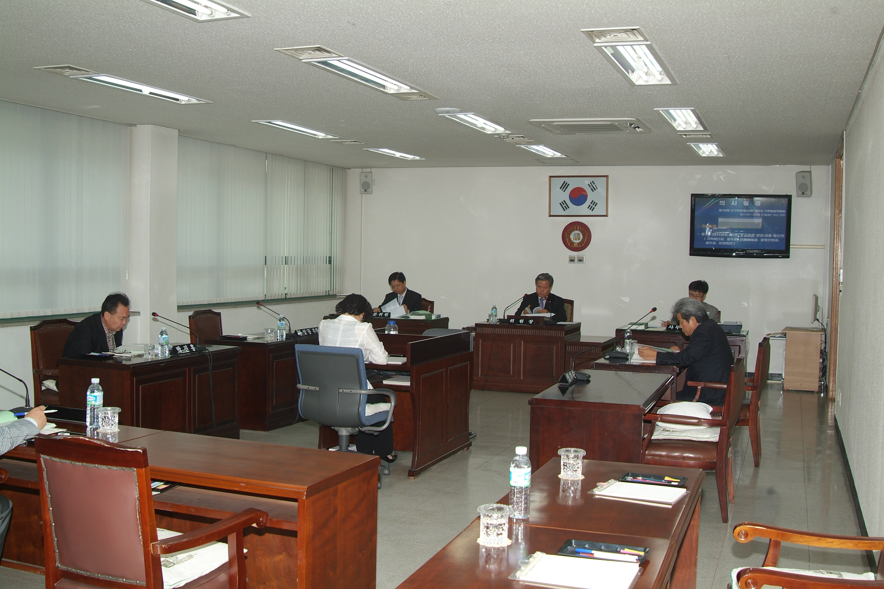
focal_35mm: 36
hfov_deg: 53.1
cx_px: 442
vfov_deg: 36.9
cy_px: 294
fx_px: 884
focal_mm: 24
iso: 200
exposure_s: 1/60
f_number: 4.8
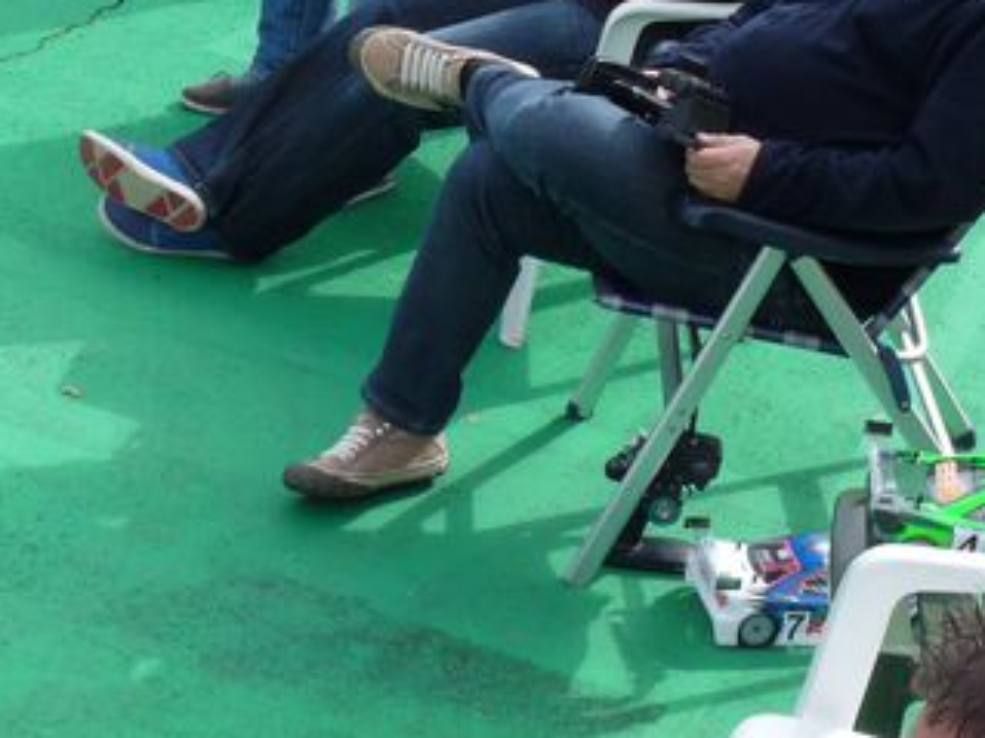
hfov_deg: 15.9
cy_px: -83
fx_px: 3499
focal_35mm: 123
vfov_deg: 11.8
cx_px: 828
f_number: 5.6
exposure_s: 1/200
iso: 100
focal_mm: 8.7
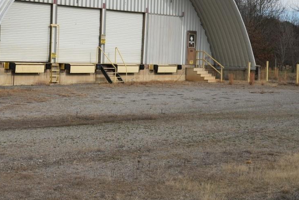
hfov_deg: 25.9
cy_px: 59
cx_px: 70
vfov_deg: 17.7
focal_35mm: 77
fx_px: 640
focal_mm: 35
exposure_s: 1/2000
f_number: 5.6
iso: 400
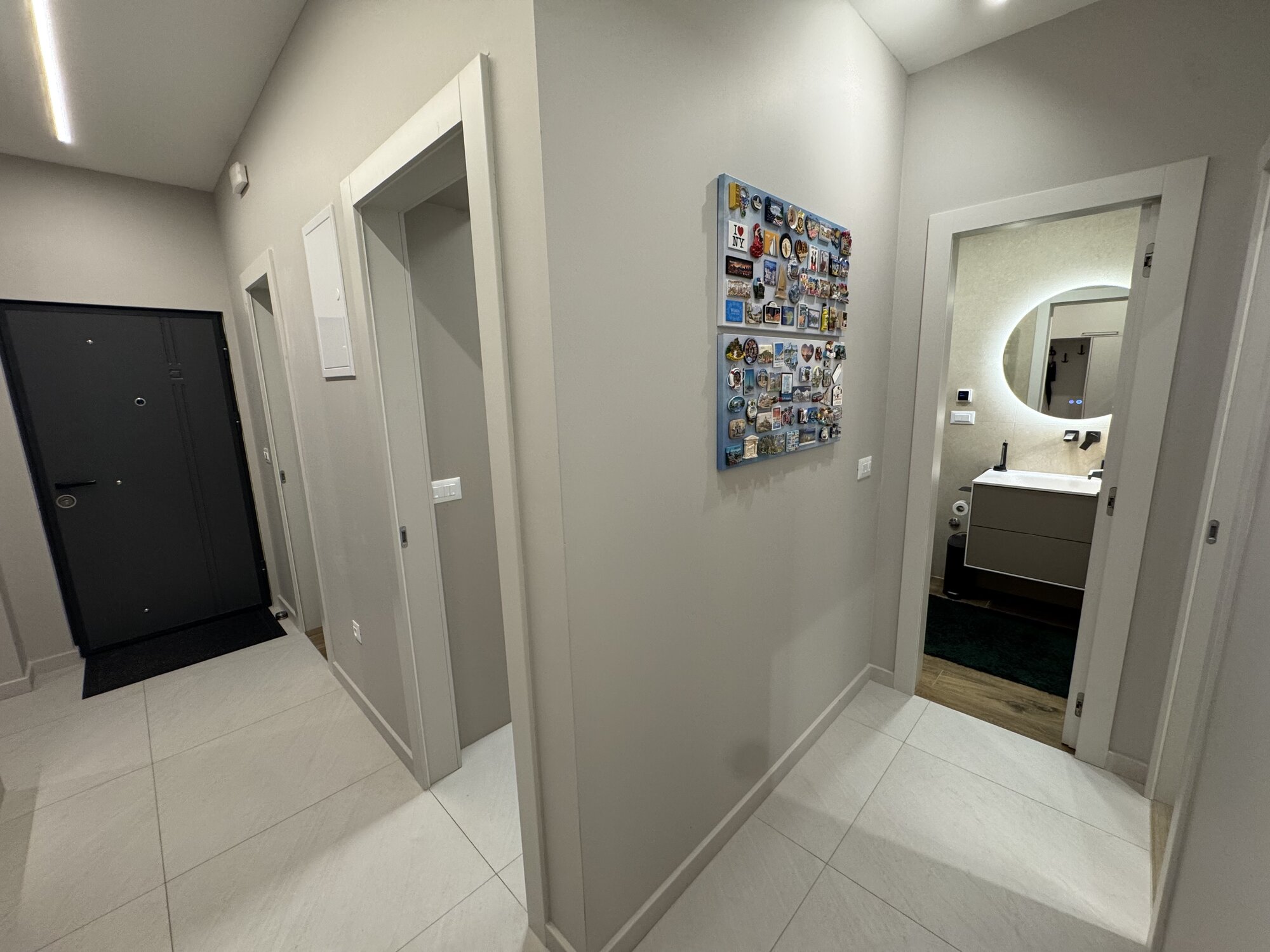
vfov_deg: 85.7
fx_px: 514
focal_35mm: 14
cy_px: 476
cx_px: 635
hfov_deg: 102.1
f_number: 2.2
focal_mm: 2.22
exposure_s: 1/50
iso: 160
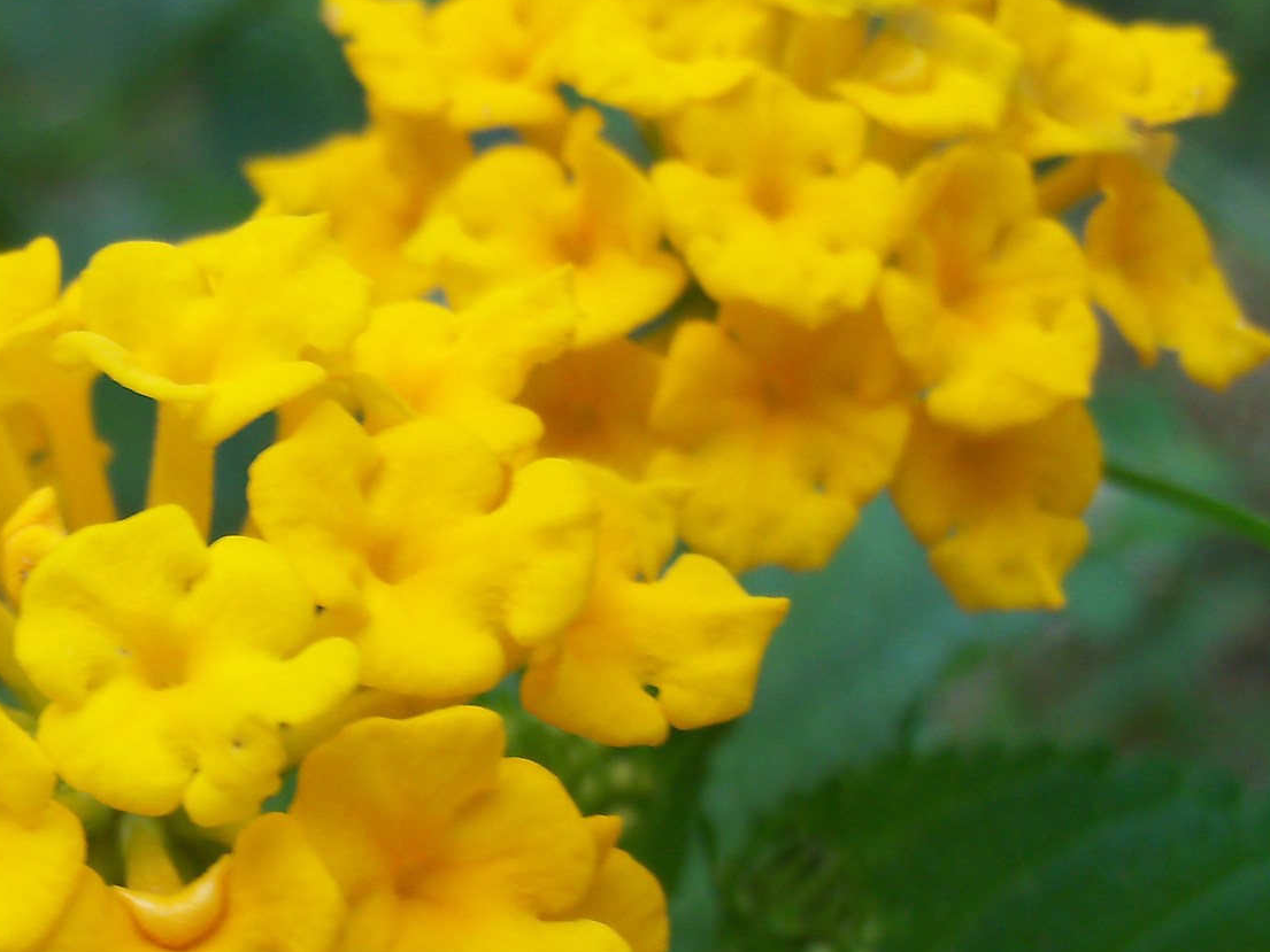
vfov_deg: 19.3
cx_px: 22
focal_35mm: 76
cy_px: 687
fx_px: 2789
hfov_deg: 24.6
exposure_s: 1/80
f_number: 3
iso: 64
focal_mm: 6.3
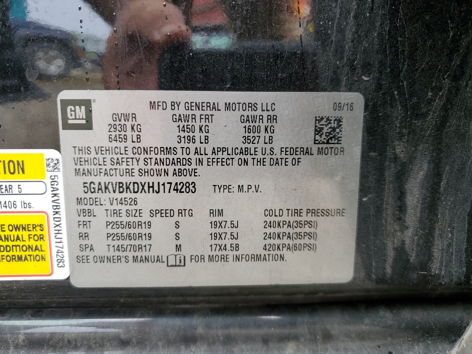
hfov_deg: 67.3
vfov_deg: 53.1
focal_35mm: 26
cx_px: 236
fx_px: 355
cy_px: 177
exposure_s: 1/125
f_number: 1.5
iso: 50
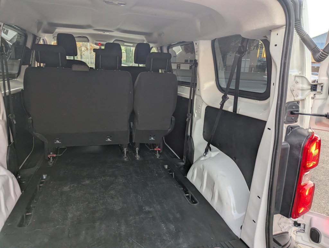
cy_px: 124
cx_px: 164
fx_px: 228
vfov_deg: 56.9
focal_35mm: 24
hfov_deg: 71.5
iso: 313
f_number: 1.85
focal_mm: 6.81
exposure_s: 1/58.5
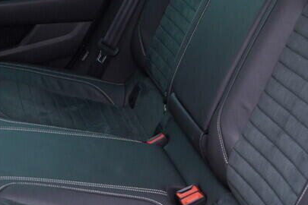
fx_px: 778
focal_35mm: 91
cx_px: 125
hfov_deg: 22.4
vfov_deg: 15.0
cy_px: 83
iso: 200
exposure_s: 1/40
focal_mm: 24
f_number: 2.8
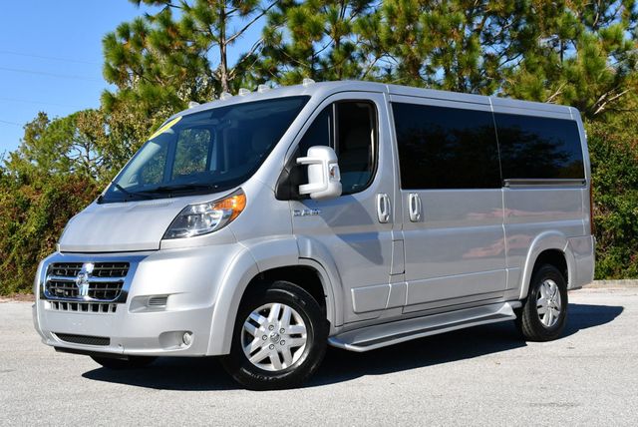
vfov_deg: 26.0
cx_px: 319
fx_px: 922
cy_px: 214
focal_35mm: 52
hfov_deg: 38.2
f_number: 9
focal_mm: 26
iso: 100
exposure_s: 1/320
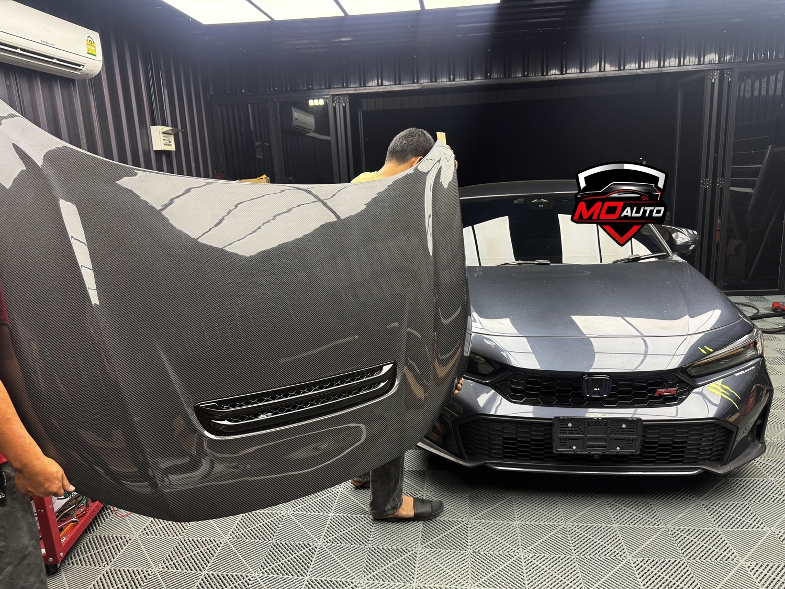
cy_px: 294
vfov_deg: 56.8
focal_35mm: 24
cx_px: 392
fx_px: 544
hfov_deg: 71.6
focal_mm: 6.76
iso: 125
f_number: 1.78
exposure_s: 1/100
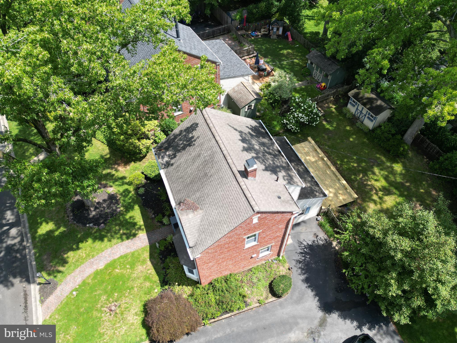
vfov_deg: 56.8
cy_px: 172
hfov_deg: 71.6
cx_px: 228
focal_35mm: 24
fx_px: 317
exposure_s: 1/1000
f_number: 1.7
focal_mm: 6.72
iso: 100
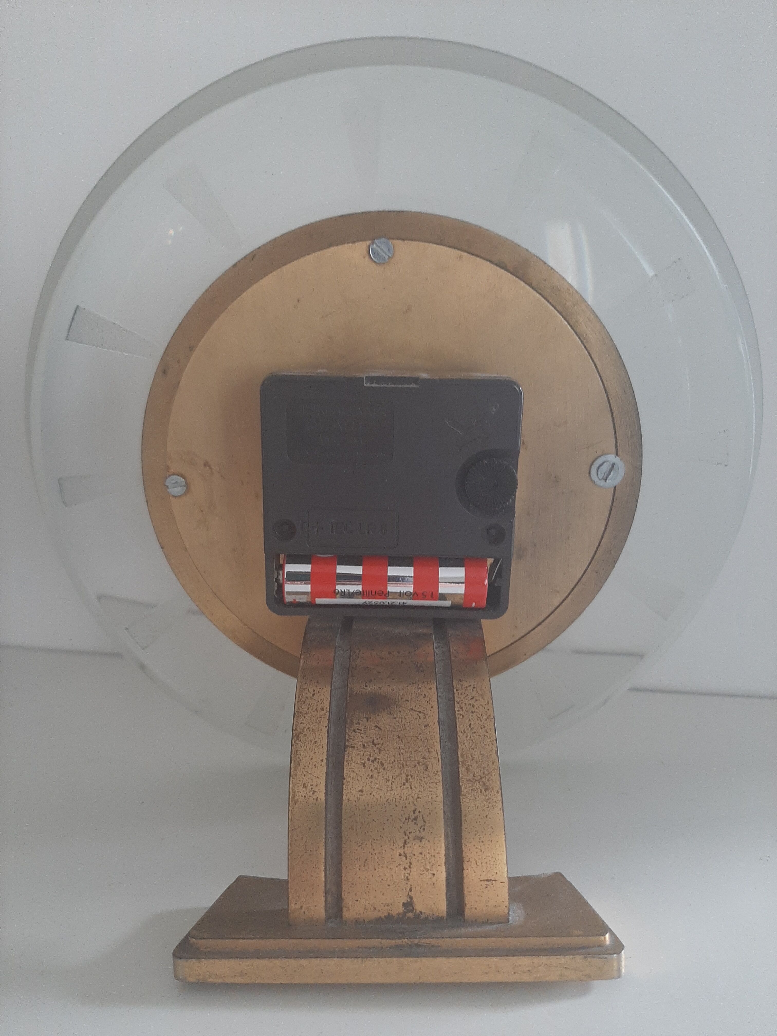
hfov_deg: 53.1
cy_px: 518
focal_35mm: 26
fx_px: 778
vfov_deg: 67.3
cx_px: 388
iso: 160
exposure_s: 1/50
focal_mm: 3.93
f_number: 1.7
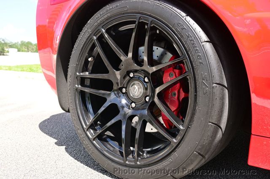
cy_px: 90
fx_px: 259
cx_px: 135
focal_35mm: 34
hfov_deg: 55.1
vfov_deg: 38.3
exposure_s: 1/125
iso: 100
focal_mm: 23
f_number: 5.6
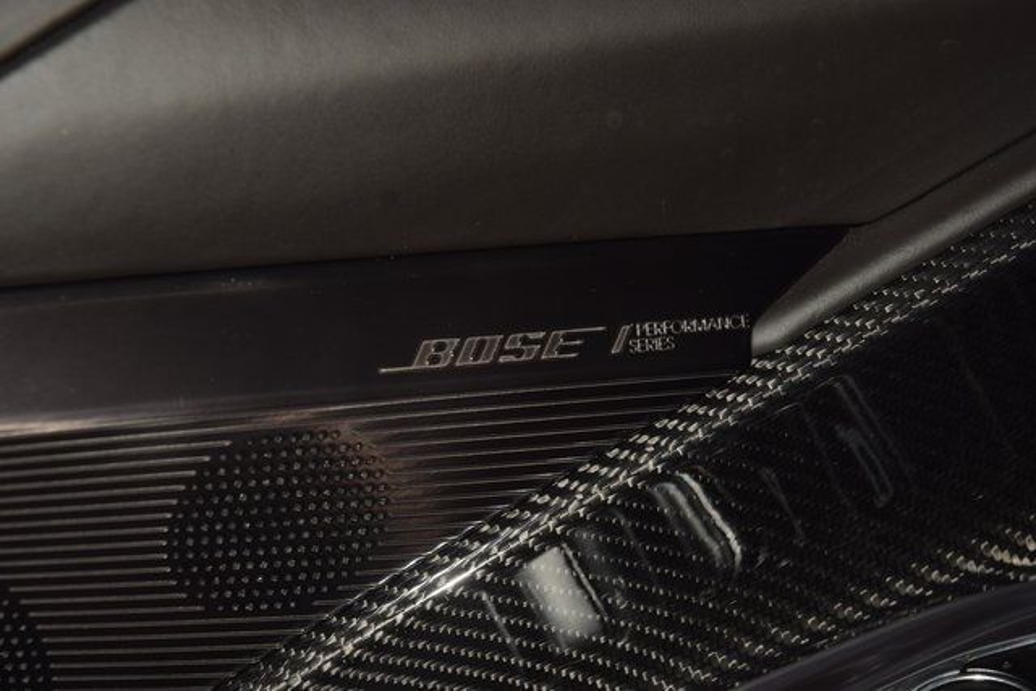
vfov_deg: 13.0
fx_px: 3022
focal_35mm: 105
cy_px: 346
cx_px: 518
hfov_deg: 19.5
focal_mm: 70
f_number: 8
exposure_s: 1/125
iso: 100
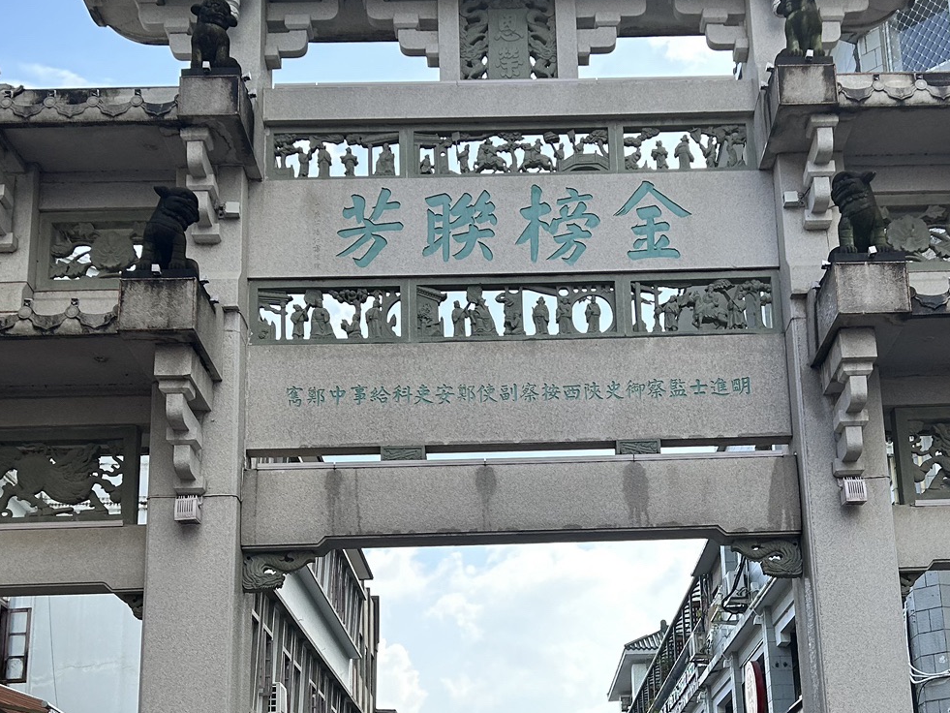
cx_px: 546
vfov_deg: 27.1
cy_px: 543
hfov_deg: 36.1
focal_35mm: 53
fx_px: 1455
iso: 50
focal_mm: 5.7
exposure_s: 1/1266
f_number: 1.5
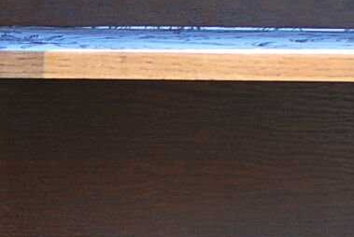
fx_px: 2265
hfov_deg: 8.7
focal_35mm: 230
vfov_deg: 5.9
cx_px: -157
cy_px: 391
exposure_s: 1/50
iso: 200
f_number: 4.8
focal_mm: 30
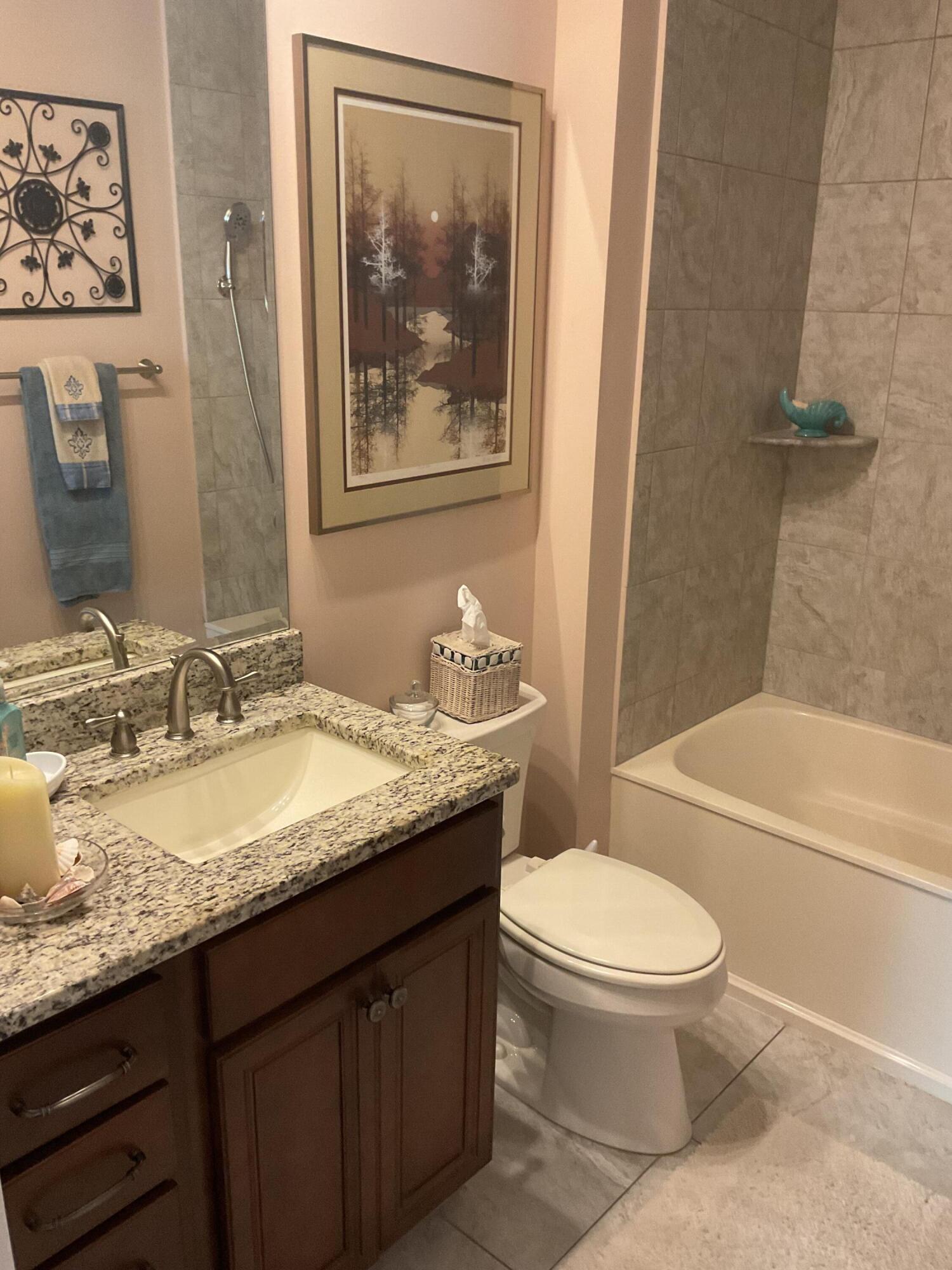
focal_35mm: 29
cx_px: 476
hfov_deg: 48.2
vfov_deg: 61.7
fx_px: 1063
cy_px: 635
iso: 200
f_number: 1.8
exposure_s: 1/60
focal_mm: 3
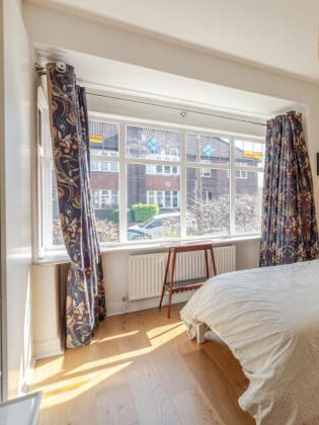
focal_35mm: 24
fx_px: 295
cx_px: 324
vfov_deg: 71.6
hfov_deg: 46.7
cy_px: 206
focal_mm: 16
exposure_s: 1/60
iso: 100
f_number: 8
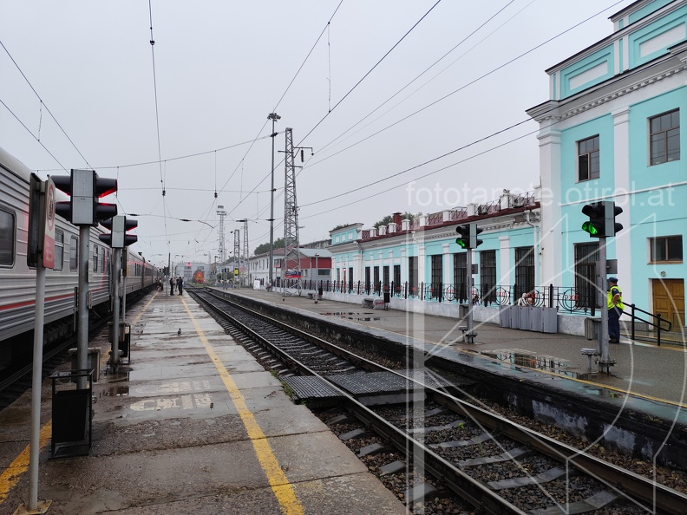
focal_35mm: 23
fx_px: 456
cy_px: 258
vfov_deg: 58.9
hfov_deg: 73.9
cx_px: 344
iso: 320
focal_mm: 6.19
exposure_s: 1/100
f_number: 1.65
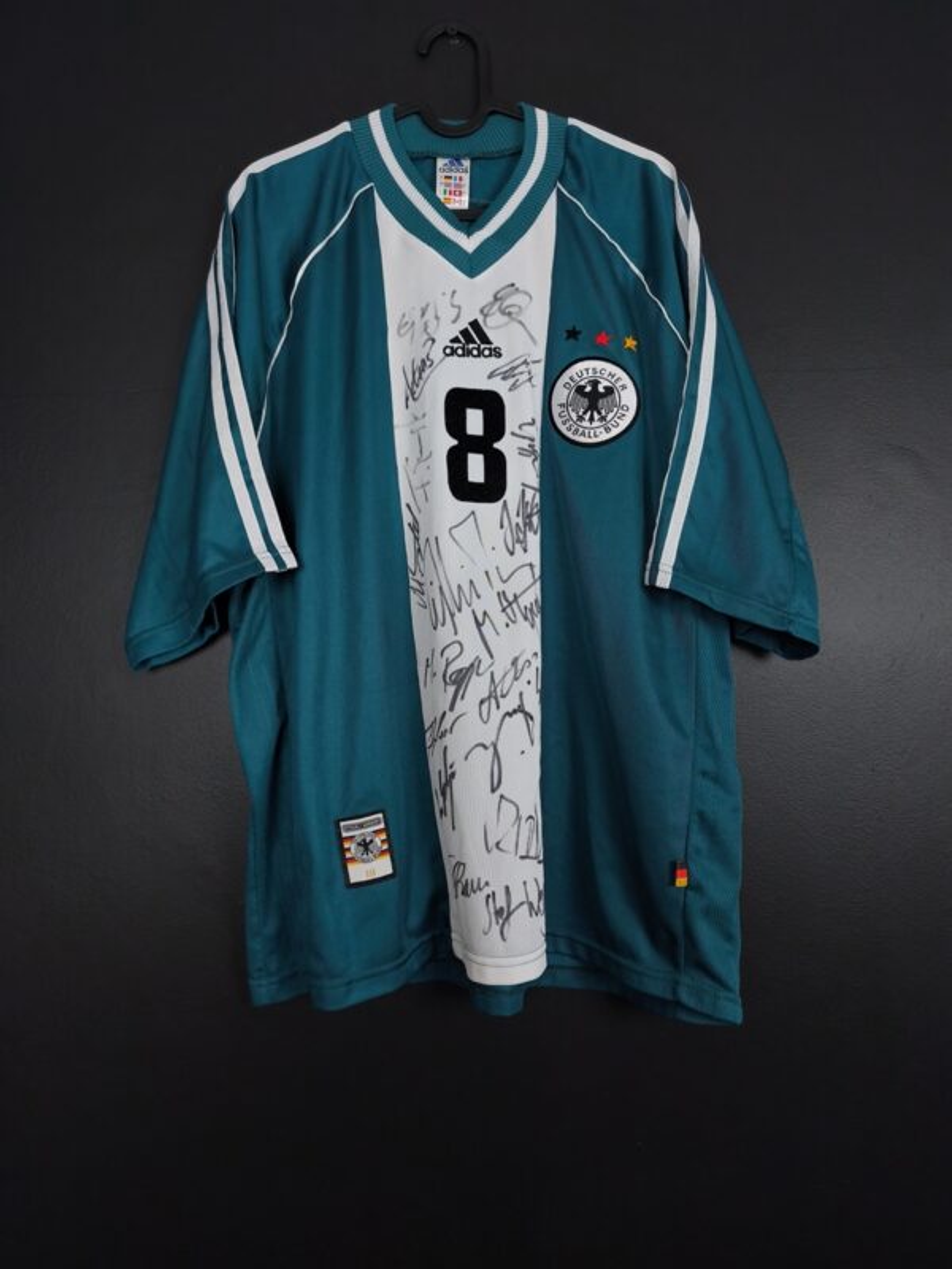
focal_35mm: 23
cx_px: 476
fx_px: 843
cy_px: 634
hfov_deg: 58.9
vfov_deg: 73.9
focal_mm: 6.57
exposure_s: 1/160
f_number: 1.6
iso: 400
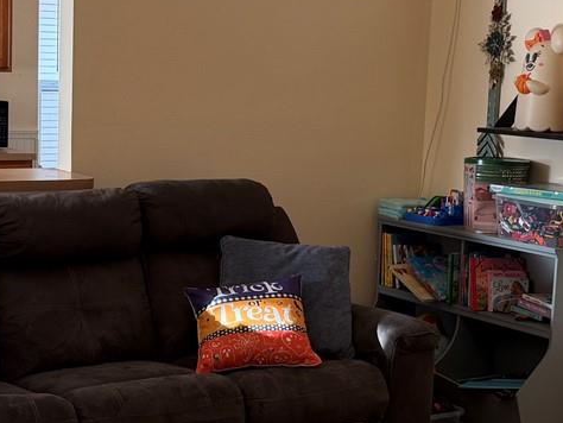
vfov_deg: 18.2
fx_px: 1318
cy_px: 207
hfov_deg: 24.1
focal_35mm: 81
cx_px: 216
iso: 80
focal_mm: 6.76
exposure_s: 1/120
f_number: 1.78
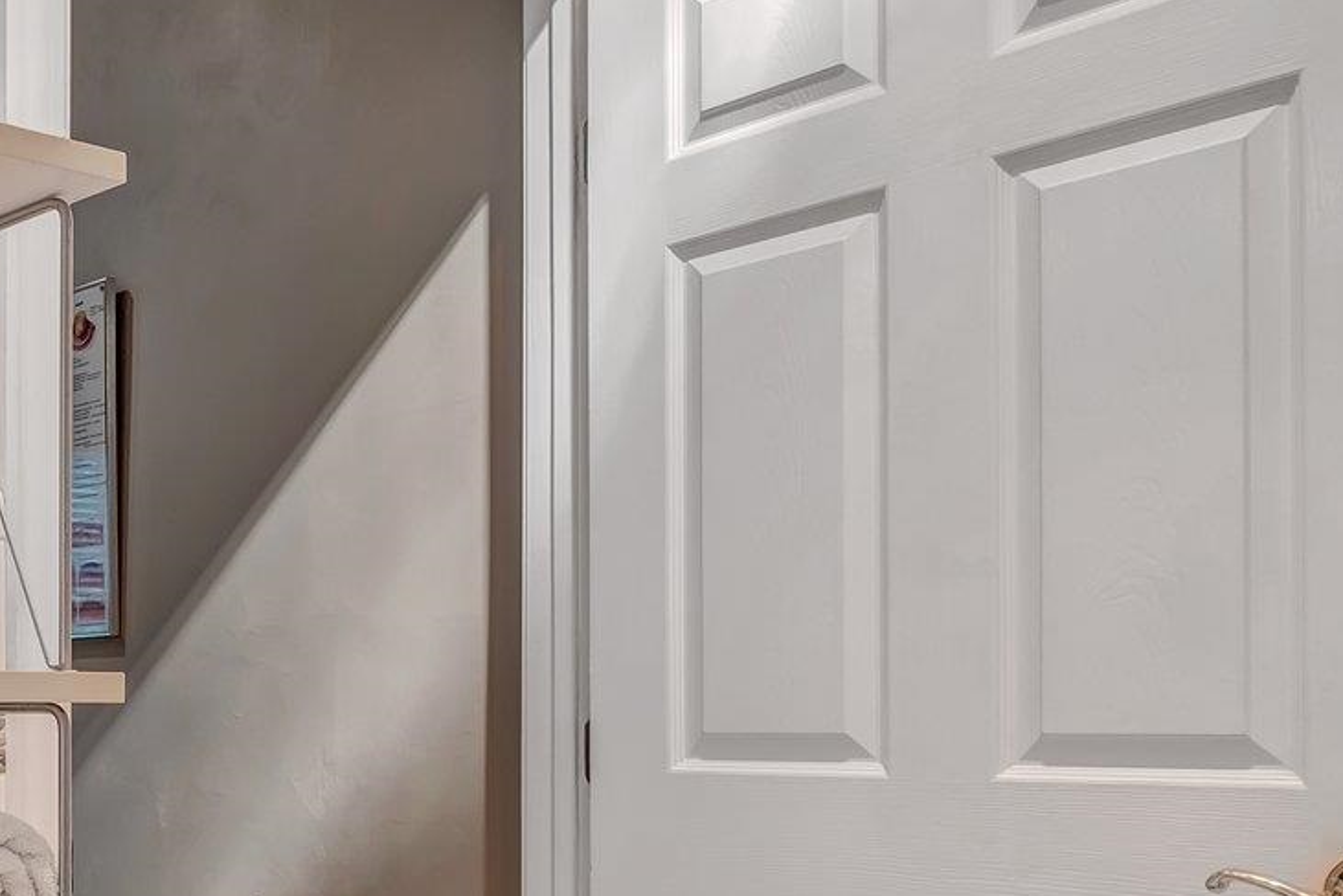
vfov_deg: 31.1
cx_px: -44
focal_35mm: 42
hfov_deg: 39.9
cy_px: 719
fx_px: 1567
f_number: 8
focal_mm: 10
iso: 250
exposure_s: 1/5
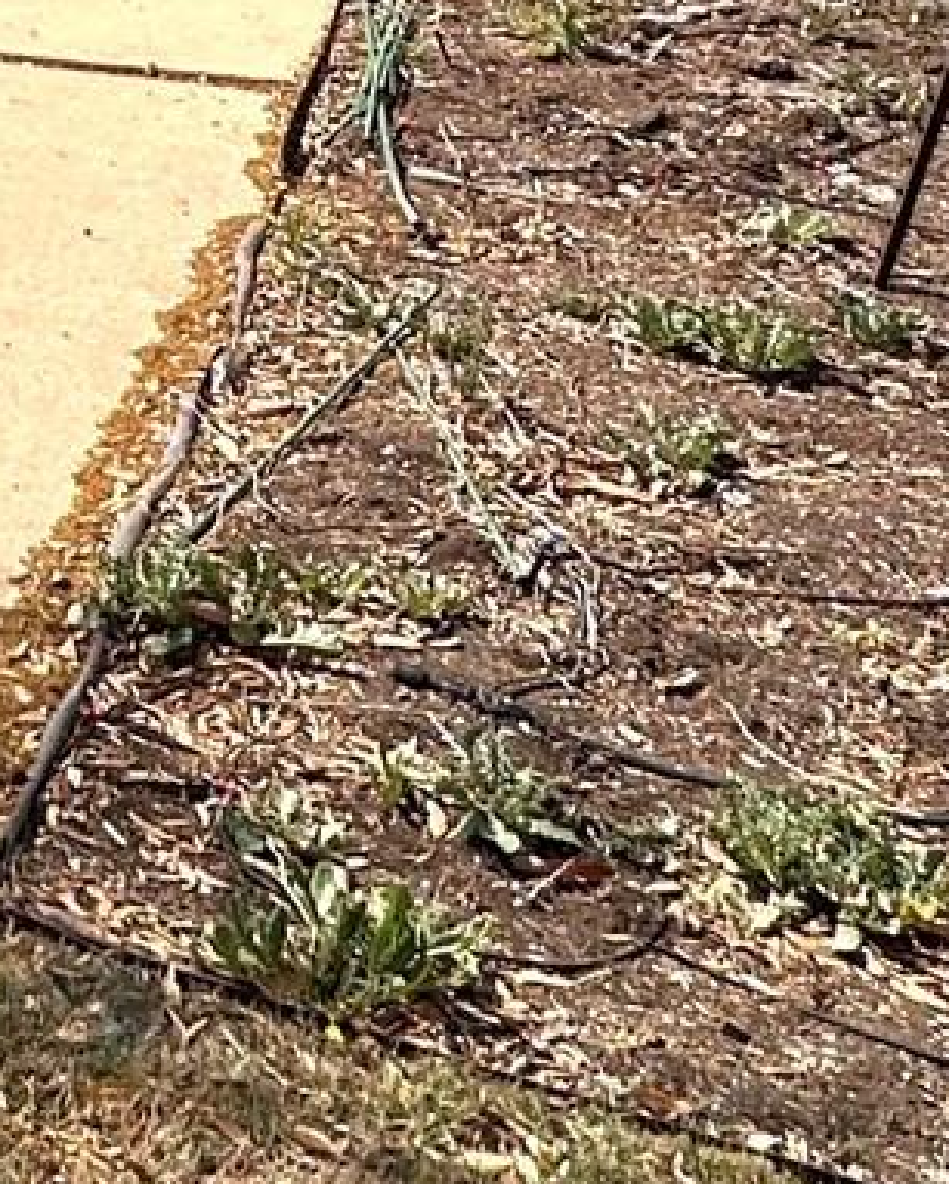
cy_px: -547
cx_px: -822
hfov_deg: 16.9
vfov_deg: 22.0
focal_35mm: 73
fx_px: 2560
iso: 50
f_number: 2.2
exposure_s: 1/3040
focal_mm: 2.22
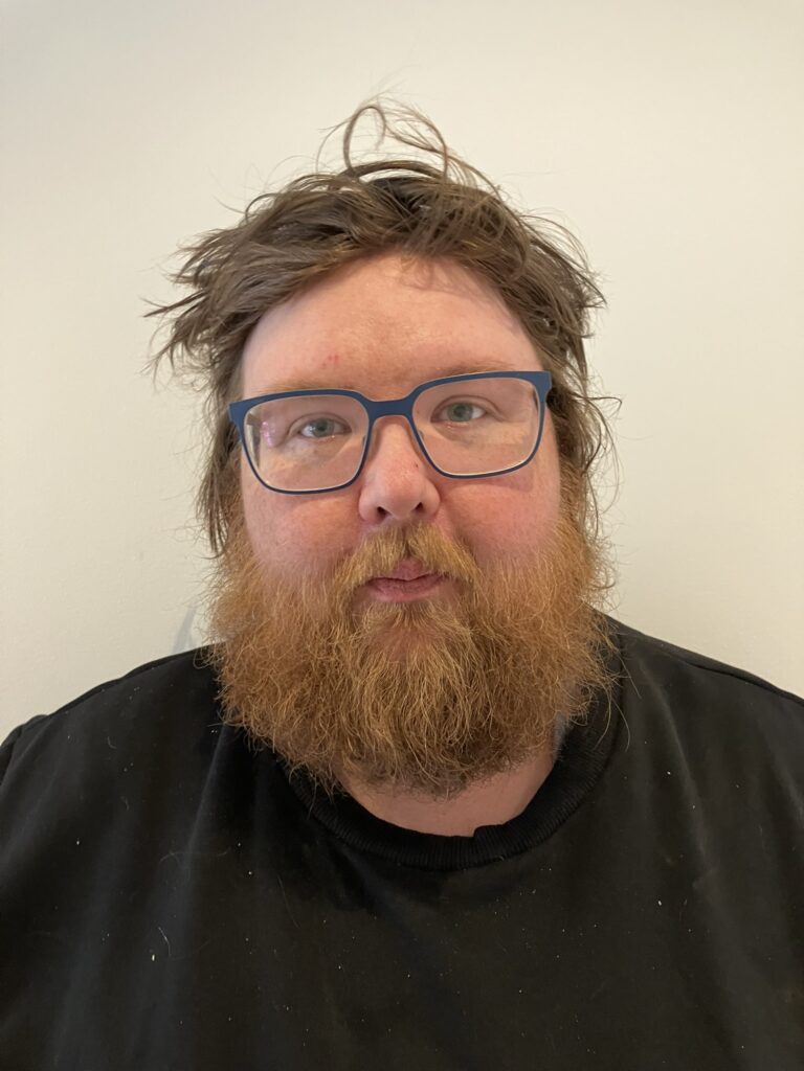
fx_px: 867
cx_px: 402
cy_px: 536
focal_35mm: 28
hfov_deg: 49.7
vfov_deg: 63.4
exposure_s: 1/33
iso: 400
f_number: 1.8
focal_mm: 3.99
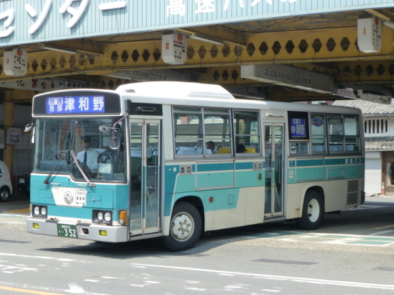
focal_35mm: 70
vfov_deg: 21.0
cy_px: 148
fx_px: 797
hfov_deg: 27.8
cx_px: 197
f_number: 5
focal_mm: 12.5
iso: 160
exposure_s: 1/320
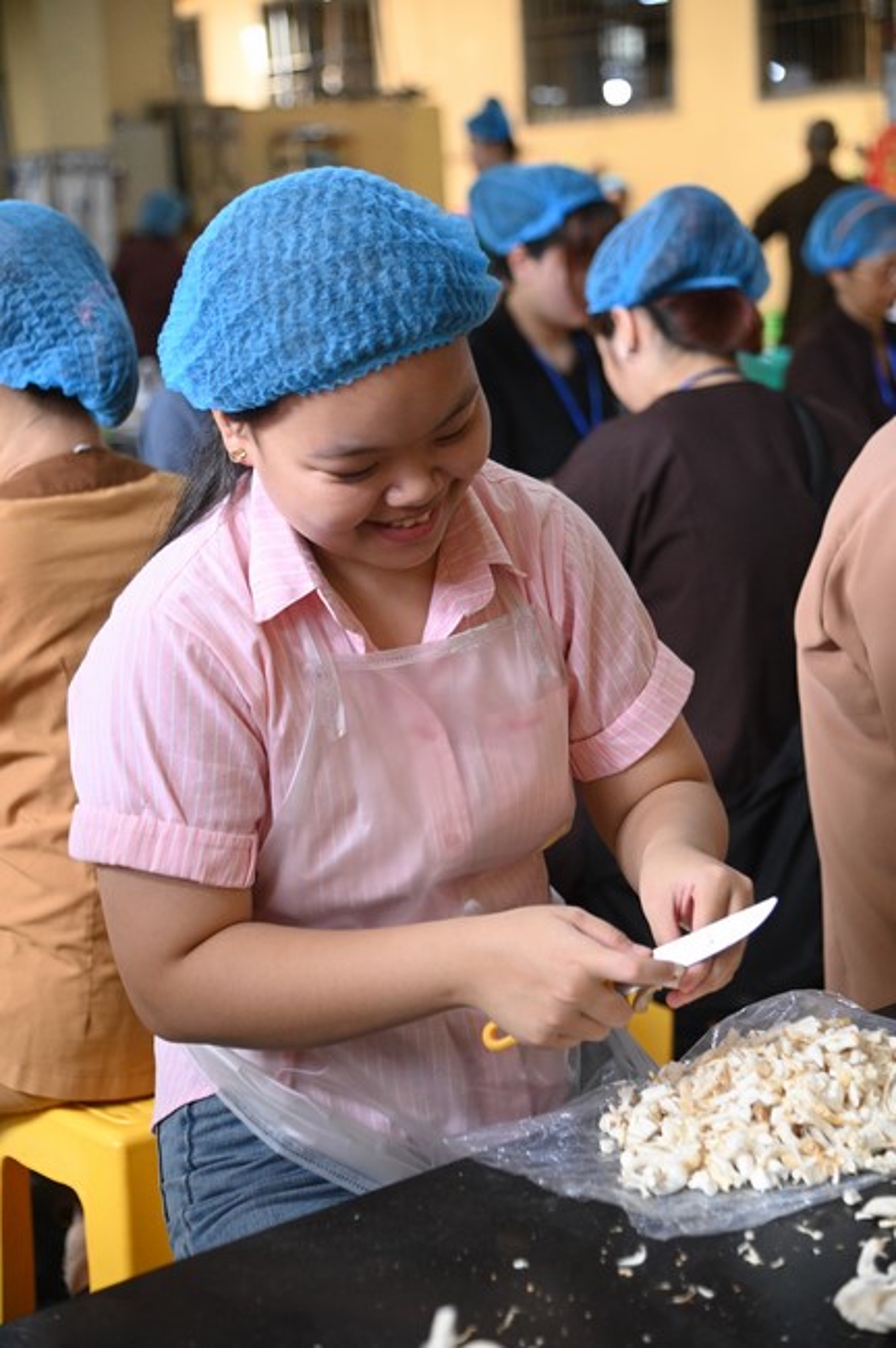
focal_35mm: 66
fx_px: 2469
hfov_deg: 20.6
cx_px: 448
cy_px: 674
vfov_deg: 30.5
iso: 4000
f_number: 4
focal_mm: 66
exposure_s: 1/400
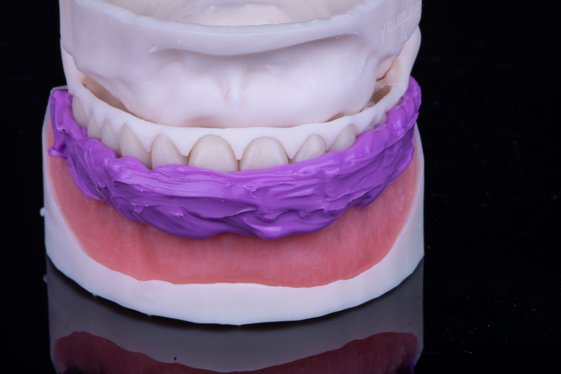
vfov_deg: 8.8
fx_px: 2432
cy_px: 193
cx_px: 229
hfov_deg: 13.2
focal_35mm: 156
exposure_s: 1/125
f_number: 25
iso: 100
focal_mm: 105
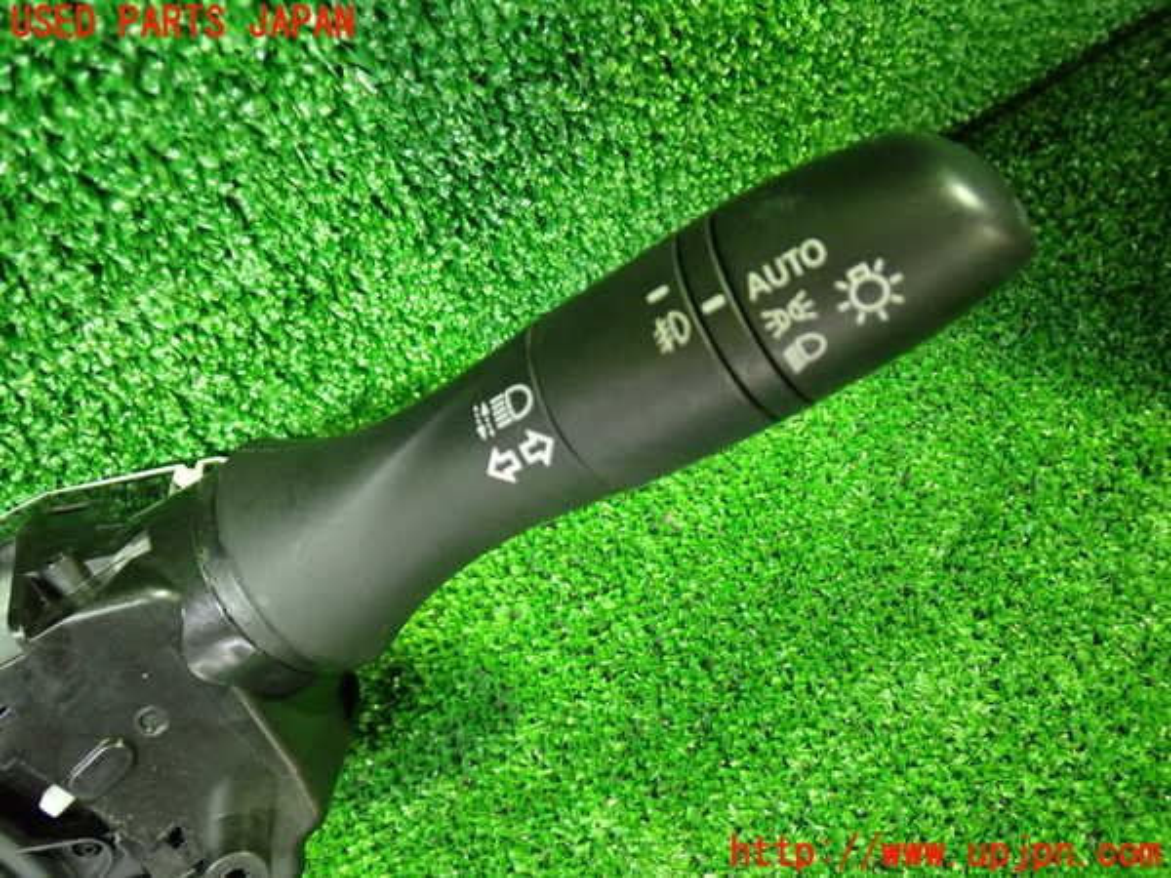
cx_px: 586
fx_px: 1015
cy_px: 439
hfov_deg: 60.0
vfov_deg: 46.8
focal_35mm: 30
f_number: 2.3
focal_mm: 5.4
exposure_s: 1/20
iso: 800
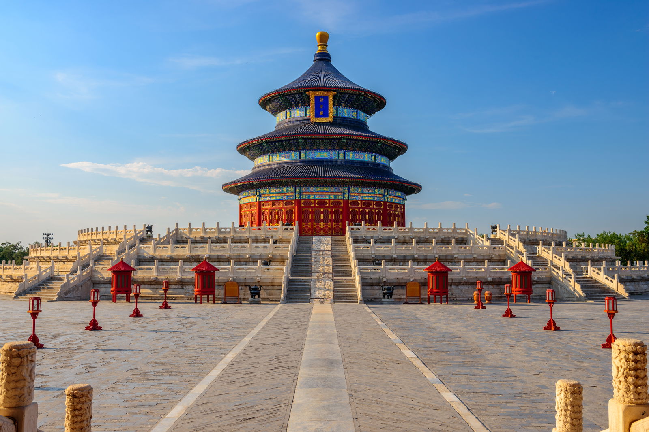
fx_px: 685
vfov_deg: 35.1
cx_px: 324
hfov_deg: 50.7
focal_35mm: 38
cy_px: 216
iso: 100
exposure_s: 1/30
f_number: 10
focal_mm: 38
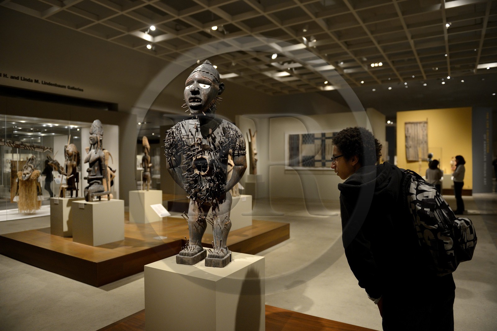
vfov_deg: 53.1
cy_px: 166
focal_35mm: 24
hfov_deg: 73.8
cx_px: 248
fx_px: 331
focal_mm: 24
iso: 1600
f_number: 2.8
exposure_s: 1/100
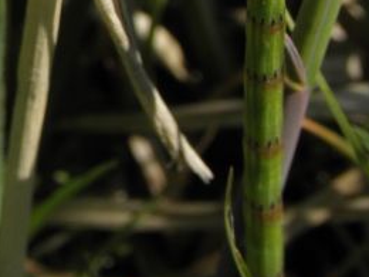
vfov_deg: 2.9
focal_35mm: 514
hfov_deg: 3.8
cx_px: -162
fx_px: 5479
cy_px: -74
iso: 64
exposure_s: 1/320
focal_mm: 29.72
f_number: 5.6
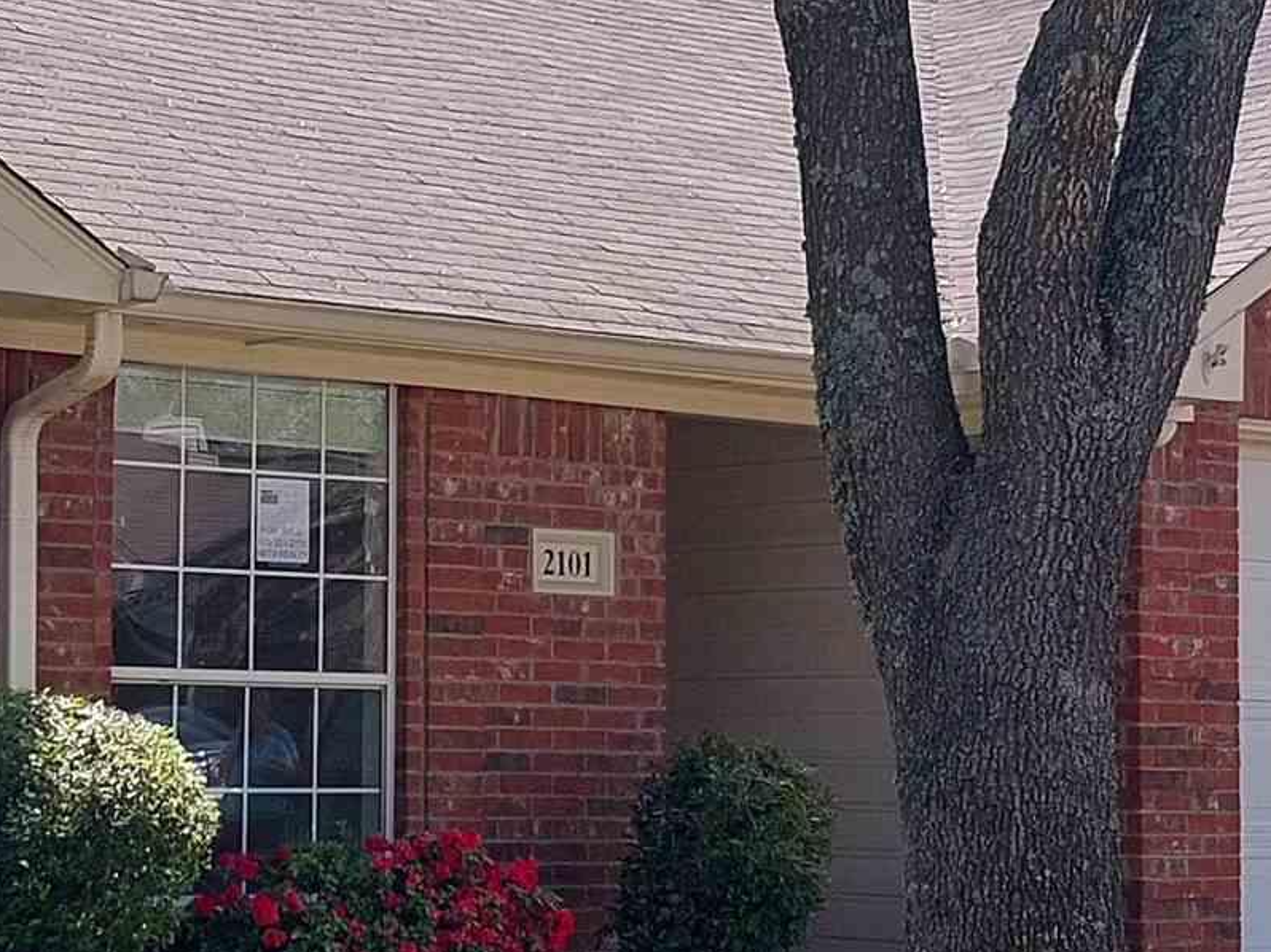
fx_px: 3817
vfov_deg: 14.2
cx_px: 296
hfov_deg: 18.8
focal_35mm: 104
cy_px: 529
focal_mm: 4
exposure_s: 1/509
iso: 20
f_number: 1.8
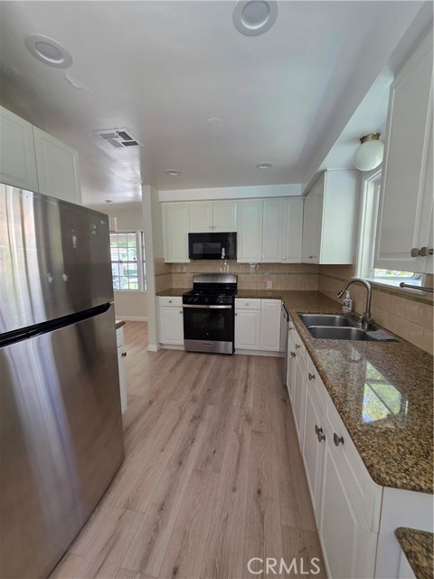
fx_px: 217
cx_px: 217
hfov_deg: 89.9
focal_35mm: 13
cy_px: 290
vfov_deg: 106.2
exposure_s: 1/120
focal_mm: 2.2
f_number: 1.9
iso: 100
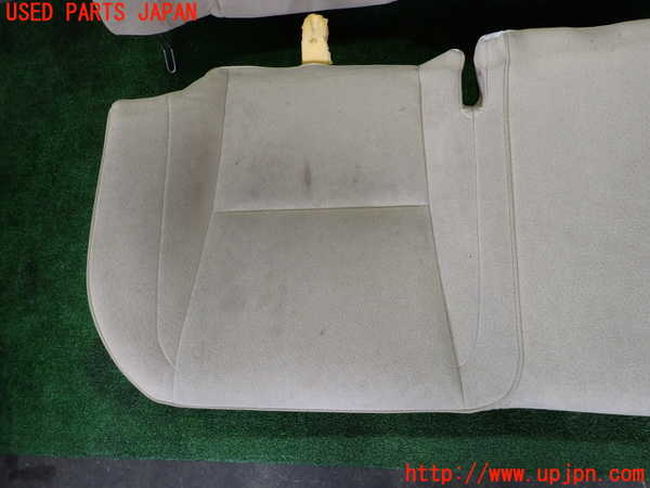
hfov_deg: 69.4
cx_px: 325
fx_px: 469
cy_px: 244
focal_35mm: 25
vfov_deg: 54.9
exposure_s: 1/60
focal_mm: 4.5
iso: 200
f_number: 2
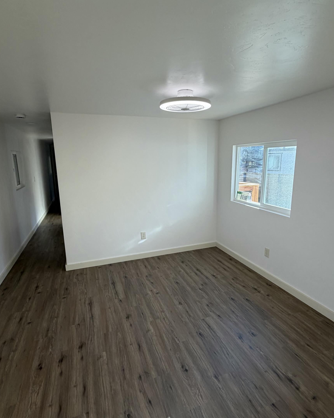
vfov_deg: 83.3
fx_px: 235
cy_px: 205
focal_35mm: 19
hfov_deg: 70.8
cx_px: 173
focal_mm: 2.22
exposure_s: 1/120
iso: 50
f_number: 2.2
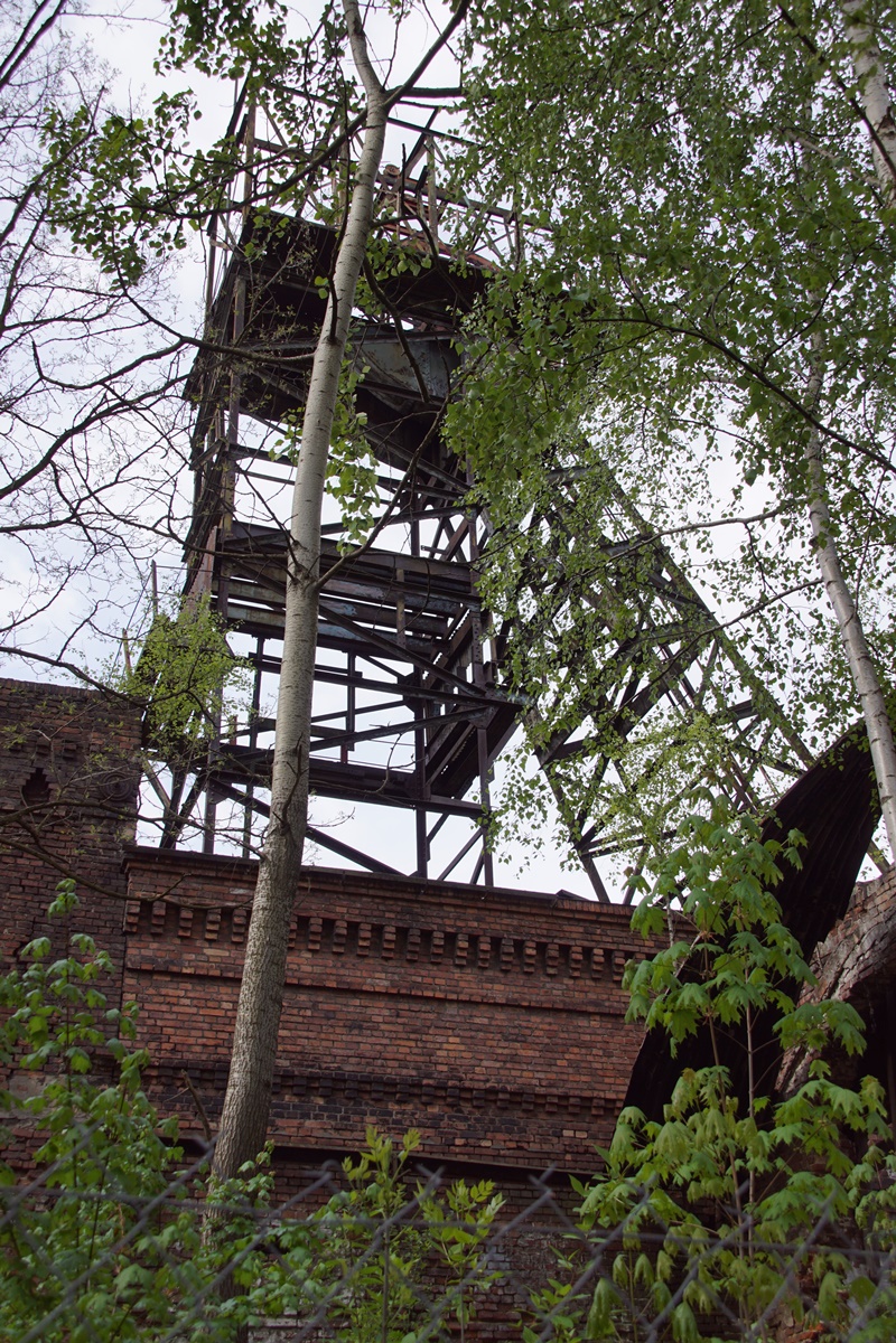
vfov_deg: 49.6
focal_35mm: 39
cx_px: 448
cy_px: 672
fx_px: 1456
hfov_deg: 34.2
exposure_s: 1/160
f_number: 6.3
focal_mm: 26
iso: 100
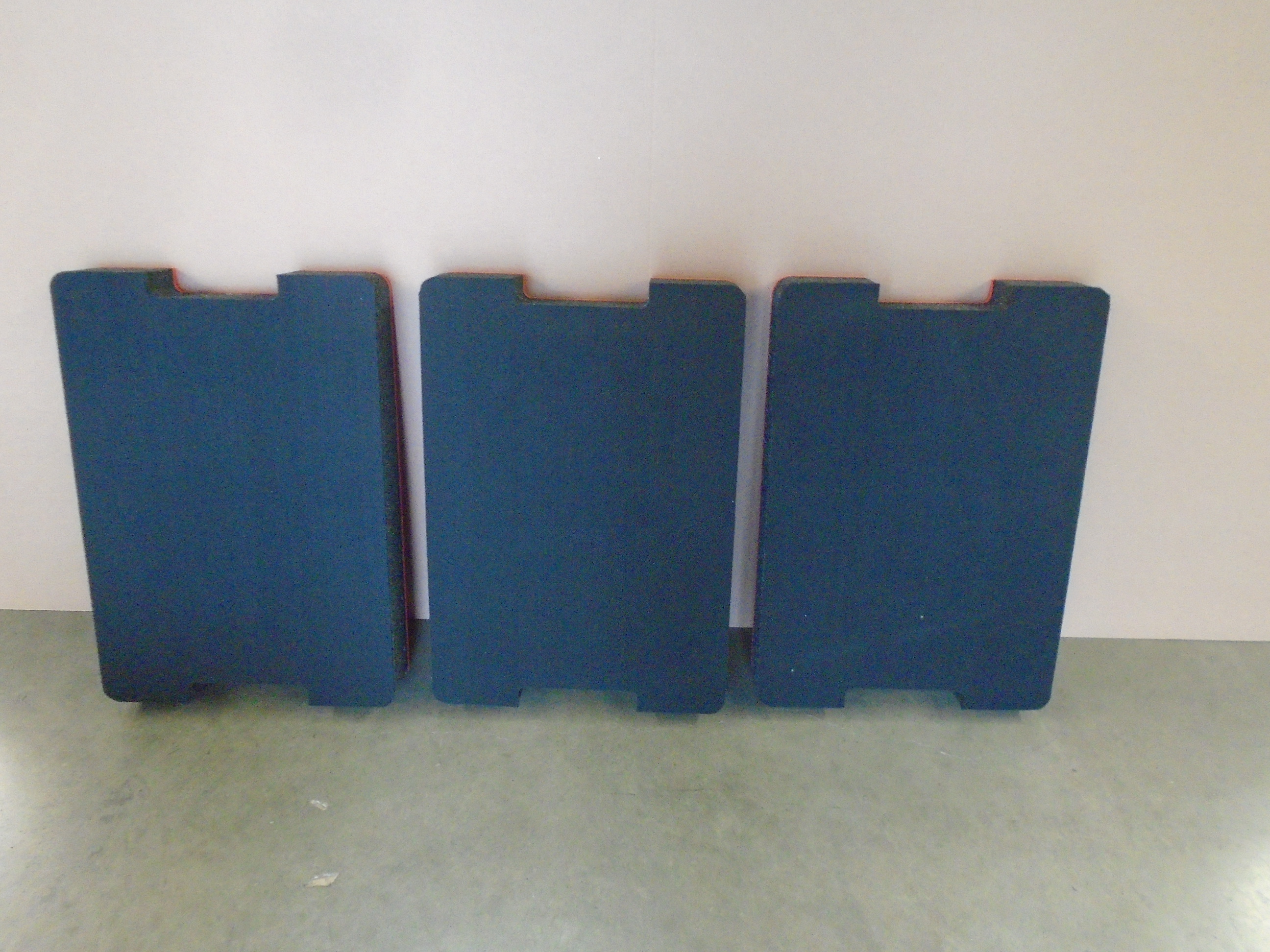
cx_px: 635
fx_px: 954
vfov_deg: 53.1
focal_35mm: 26
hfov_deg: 67.3
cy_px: 476
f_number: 3.2
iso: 800
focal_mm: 4.6
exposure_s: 1/15
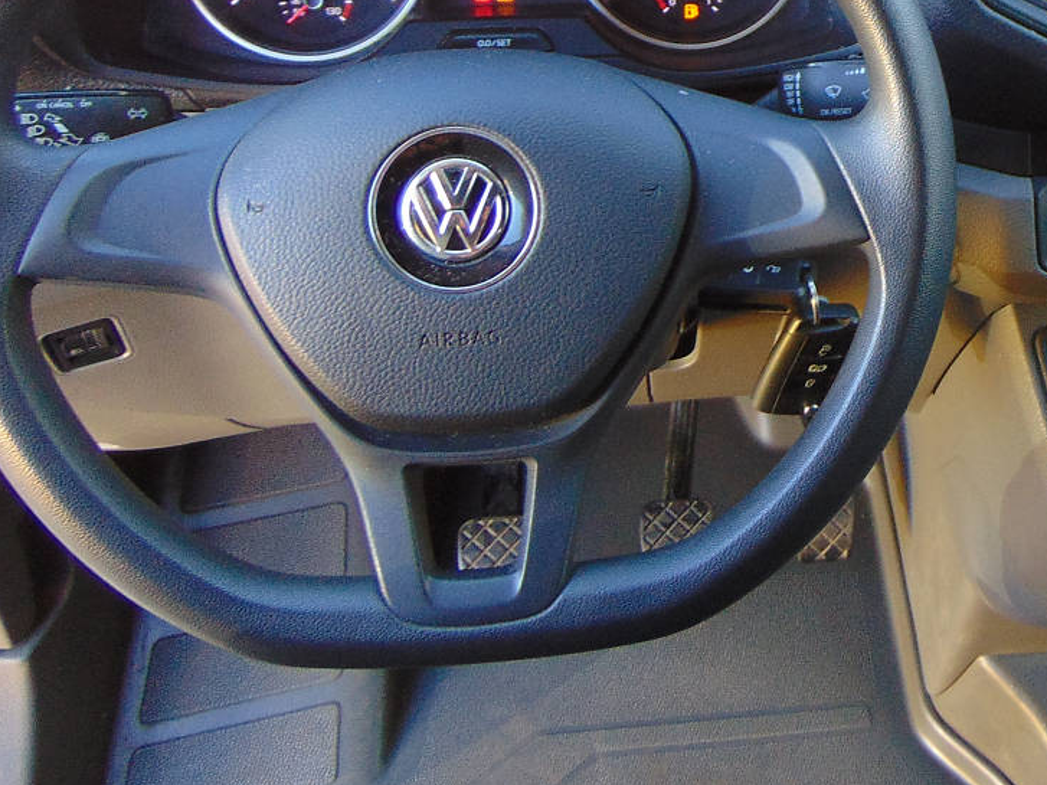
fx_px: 1663
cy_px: 134
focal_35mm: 55
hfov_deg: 33.0
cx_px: 953
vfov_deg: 26.0
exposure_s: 1/30
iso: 80
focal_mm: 4.5
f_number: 3
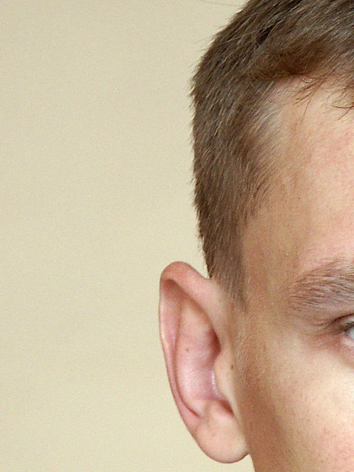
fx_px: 5672
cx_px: 463
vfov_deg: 4.7
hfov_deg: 3.6
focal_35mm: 416
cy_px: 595
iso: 100
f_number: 3.5
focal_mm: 32.98
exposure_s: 1/30
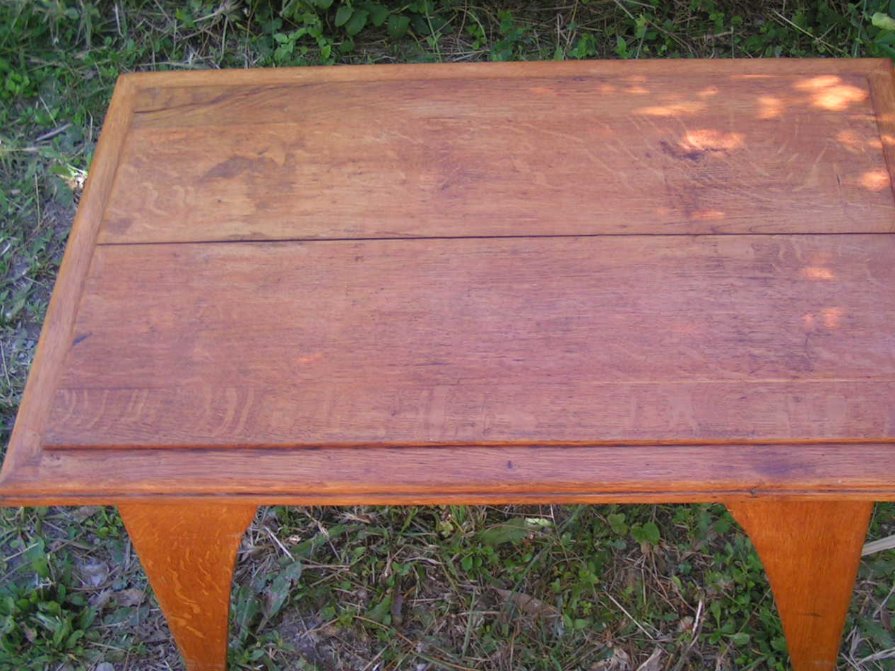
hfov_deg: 39.5
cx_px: 521
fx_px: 1241
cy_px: 355
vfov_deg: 30.3
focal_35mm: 48
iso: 50
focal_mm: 5.8
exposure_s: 1/80
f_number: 2.8
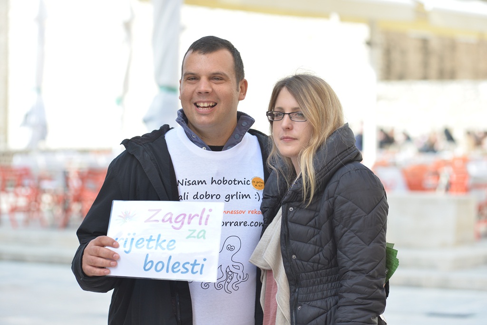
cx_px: 244
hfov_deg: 16.4
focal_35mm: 125
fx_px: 1692
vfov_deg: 11.0
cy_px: 162
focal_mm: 125
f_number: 5
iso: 320
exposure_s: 1/500
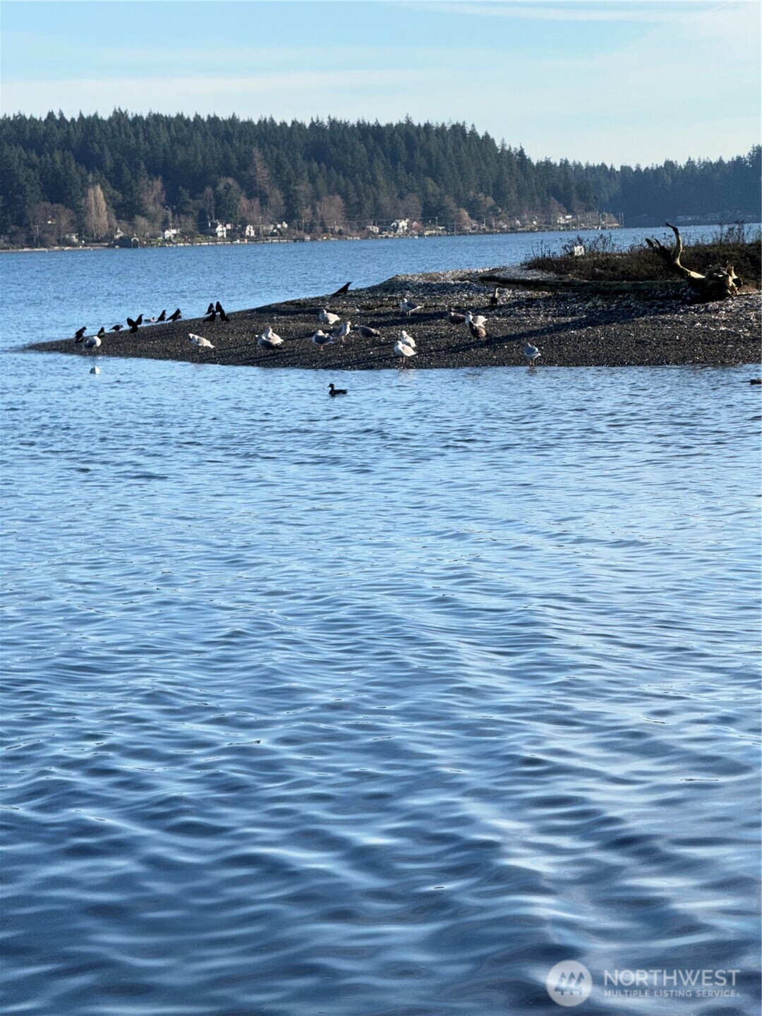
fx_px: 3522
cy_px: 508
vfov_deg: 16.4
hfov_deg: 12.3
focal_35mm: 120
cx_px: 381
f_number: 2.8
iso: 50
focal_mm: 15.66
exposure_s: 1/1096
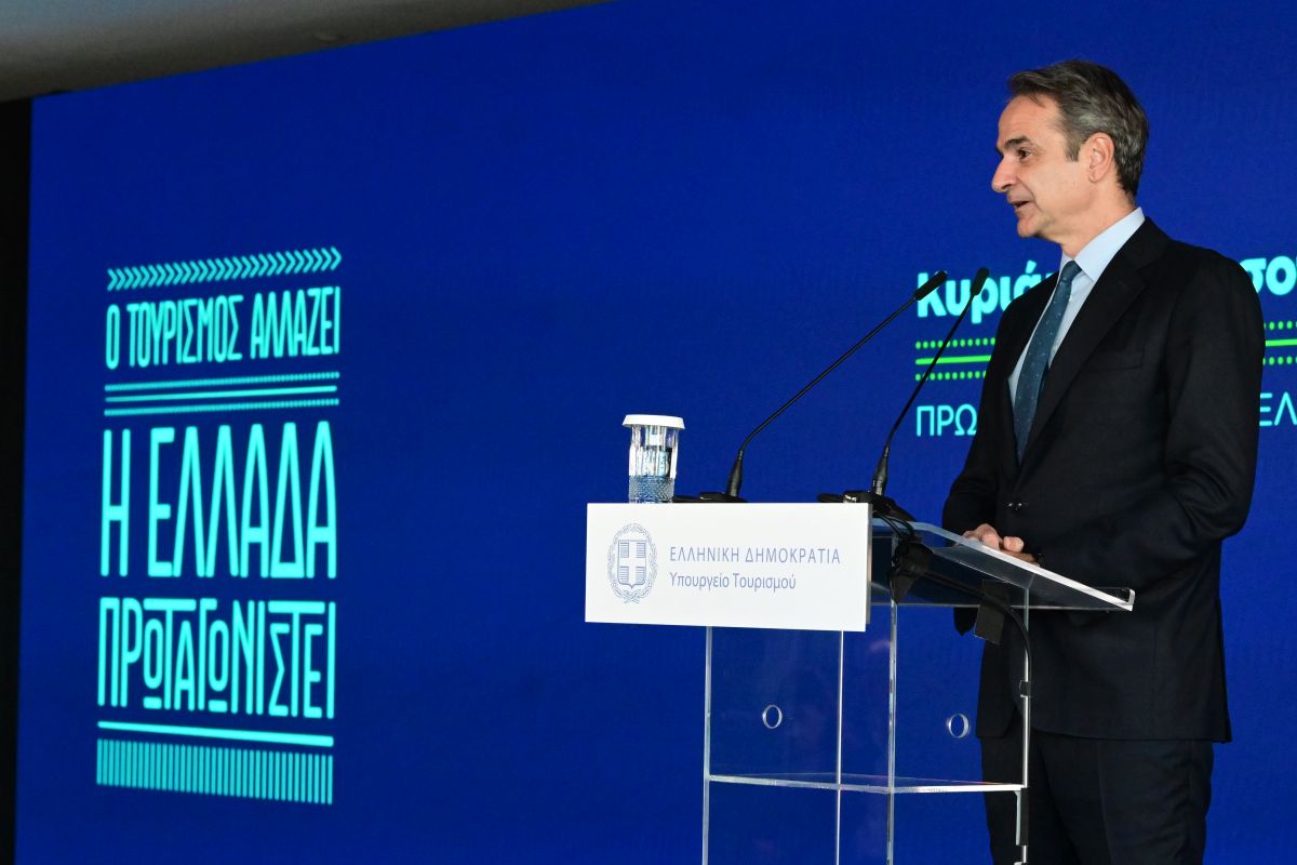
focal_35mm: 114
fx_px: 4107
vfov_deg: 12.0
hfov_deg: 17.9
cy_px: 432
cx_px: 648
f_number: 5.6
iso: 8000
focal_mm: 76
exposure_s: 1/640
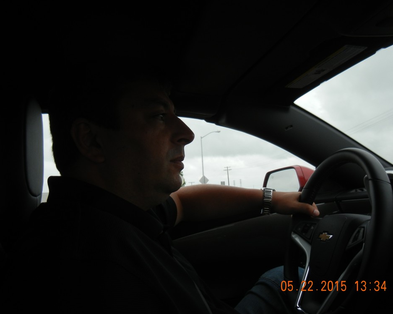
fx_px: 372
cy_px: 159
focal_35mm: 32
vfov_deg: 45.8
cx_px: 198
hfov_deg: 55.7
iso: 160
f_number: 3.5
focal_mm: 5.4
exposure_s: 1/687
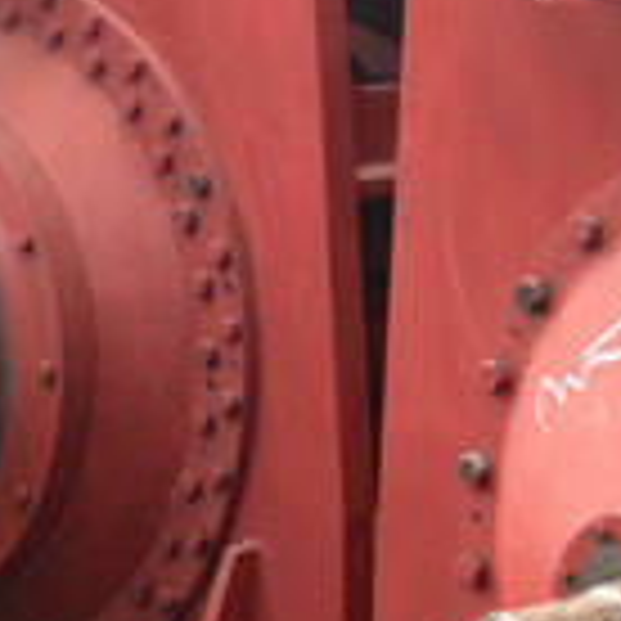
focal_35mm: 149
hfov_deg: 11.2
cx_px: 972
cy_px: -50
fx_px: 3024
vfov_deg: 11.6
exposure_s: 1/20
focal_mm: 4.28
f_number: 2.4
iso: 160
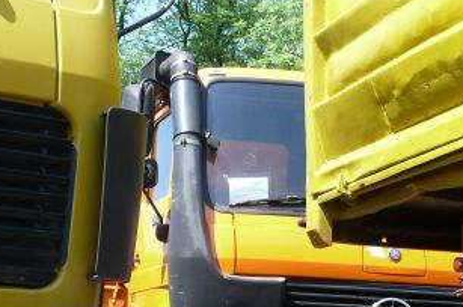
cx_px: 170
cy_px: 292
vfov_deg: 14.2
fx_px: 1220
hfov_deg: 21.4
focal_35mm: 95
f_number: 4.5
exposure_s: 1/250
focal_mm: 7.4
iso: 100
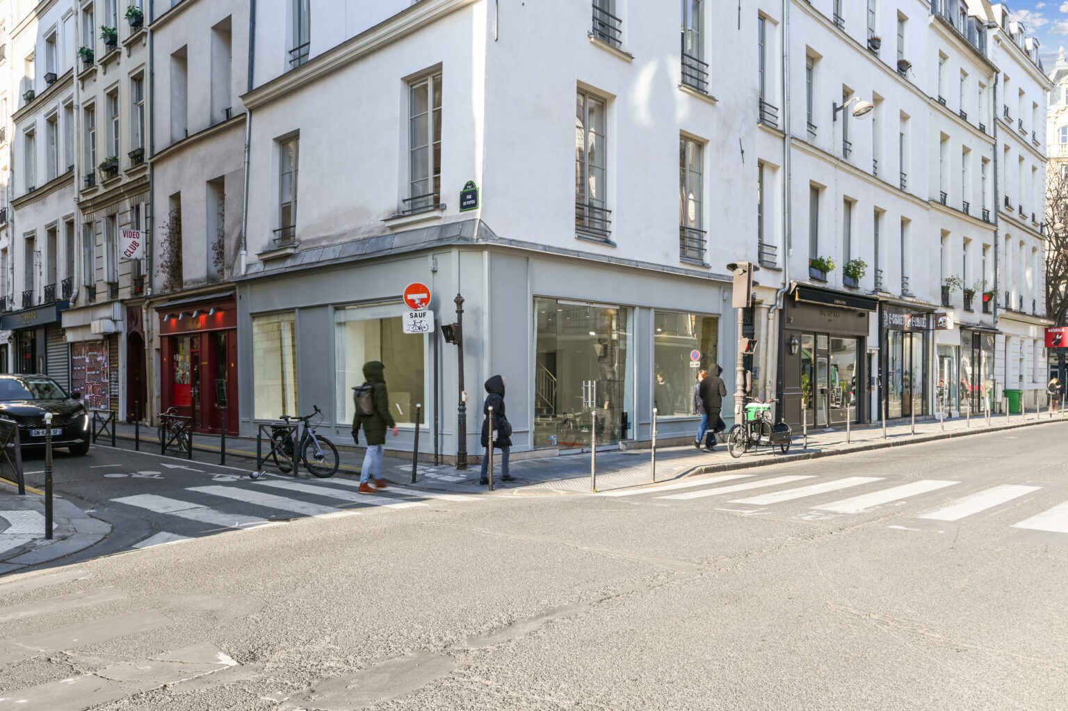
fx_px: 889
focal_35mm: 30
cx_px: 534
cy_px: 356
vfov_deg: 43.6
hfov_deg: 62.0
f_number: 11
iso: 100
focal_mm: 30
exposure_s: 1/40
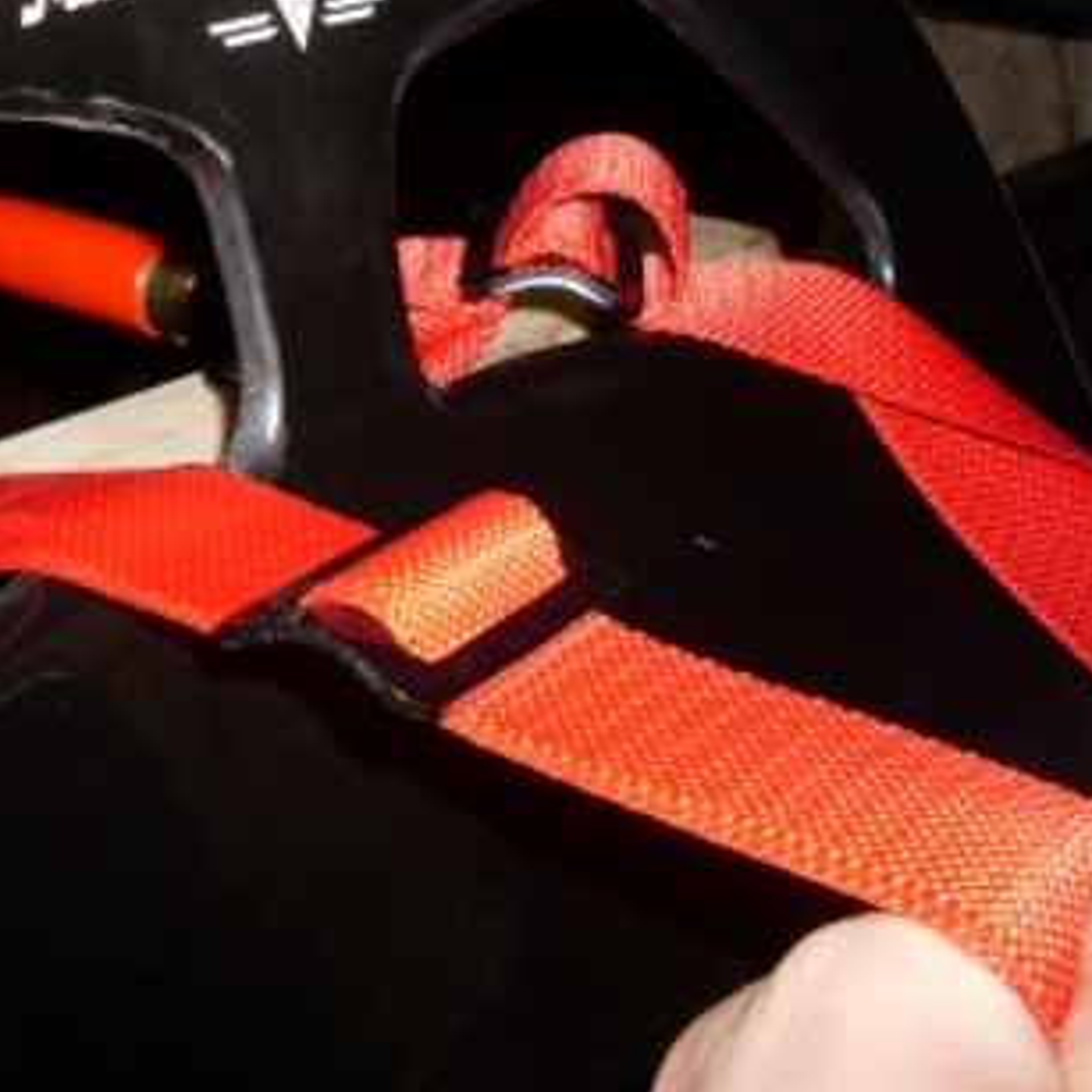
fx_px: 2498
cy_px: 245
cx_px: 164
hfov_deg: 24.1
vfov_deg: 24.3
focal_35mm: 70
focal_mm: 6.3
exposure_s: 1/45
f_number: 2.8
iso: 100
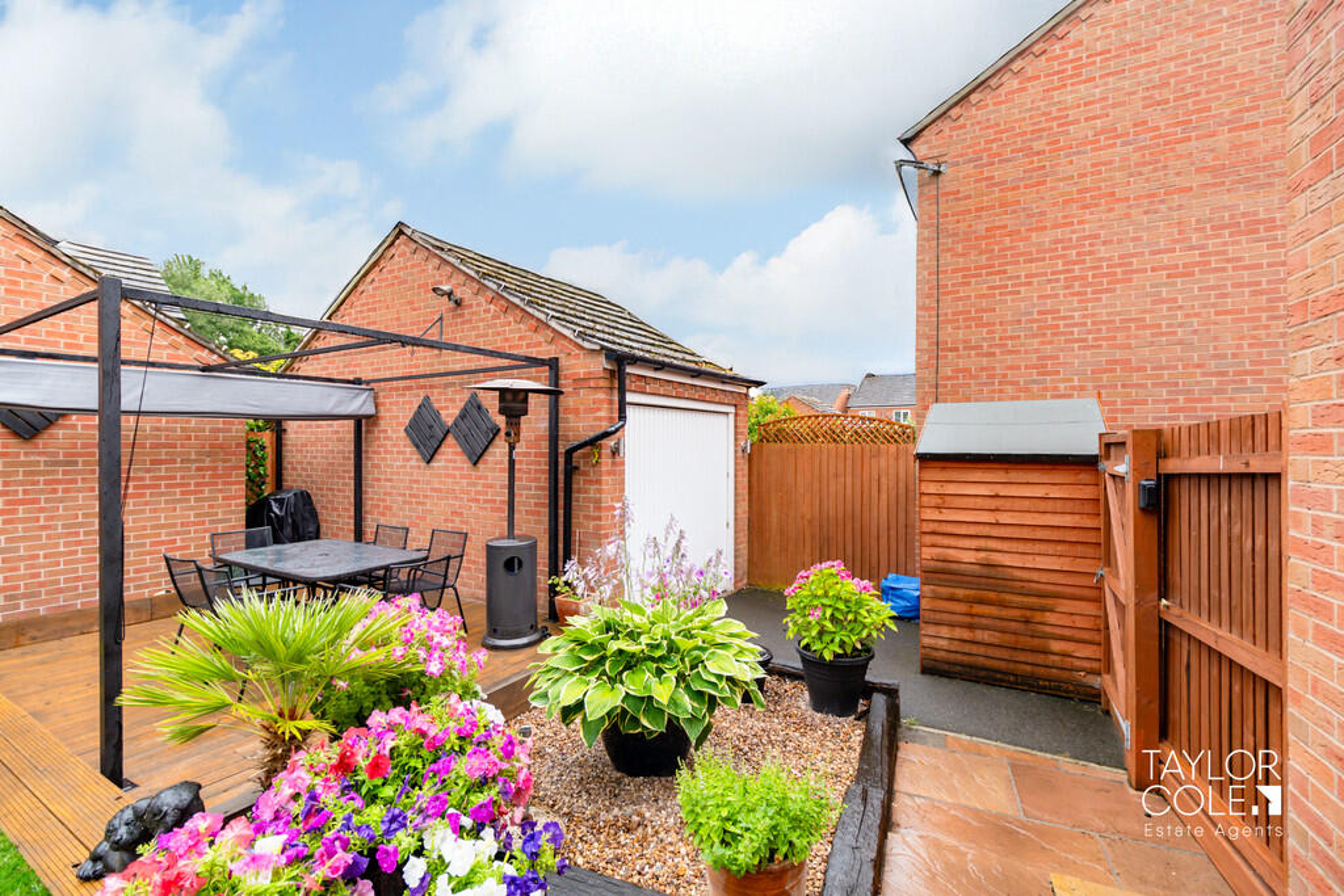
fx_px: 560
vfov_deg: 77.3
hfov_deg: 100.4
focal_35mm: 15
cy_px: 448
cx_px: 672
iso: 160
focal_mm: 10
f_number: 4.5
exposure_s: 1/125
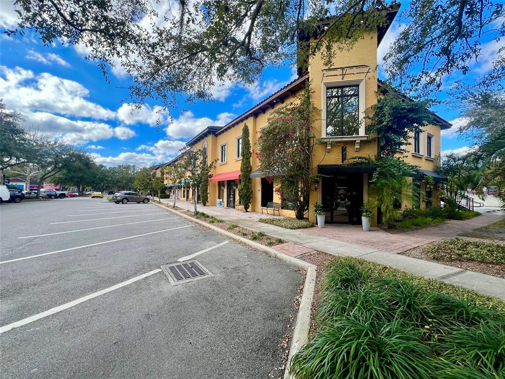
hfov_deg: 106.2
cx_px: 252
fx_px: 190
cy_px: 190
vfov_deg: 89.9
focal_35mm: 13
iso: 32
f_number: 1.8
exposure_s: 1/428
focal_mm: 1.57
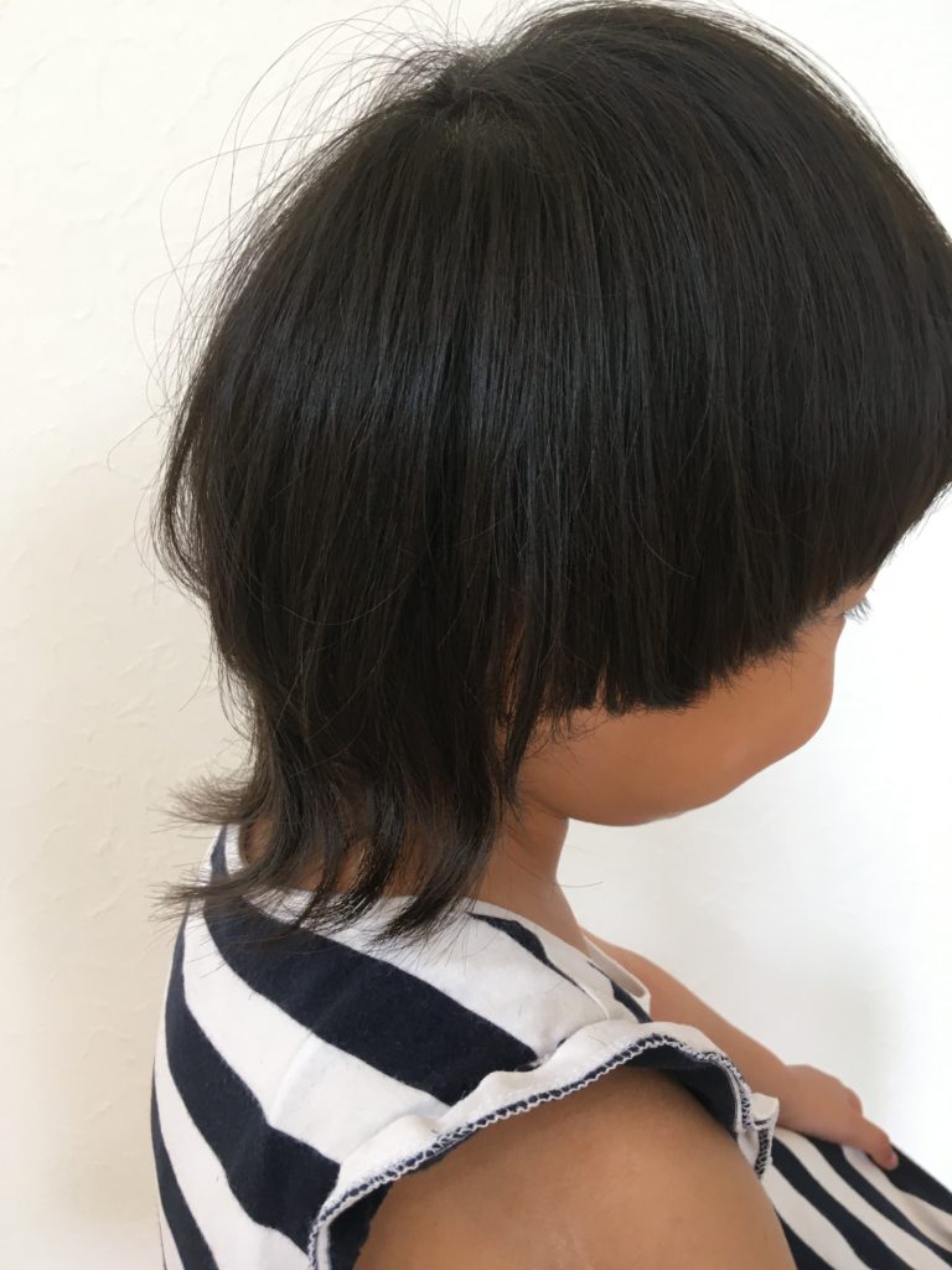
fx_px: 1063
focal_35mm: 29
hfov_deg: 48.2
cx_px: 476
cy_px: 635
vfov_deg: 61.7
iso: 40
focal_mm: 4.15
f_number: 2.2
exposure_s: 1/30
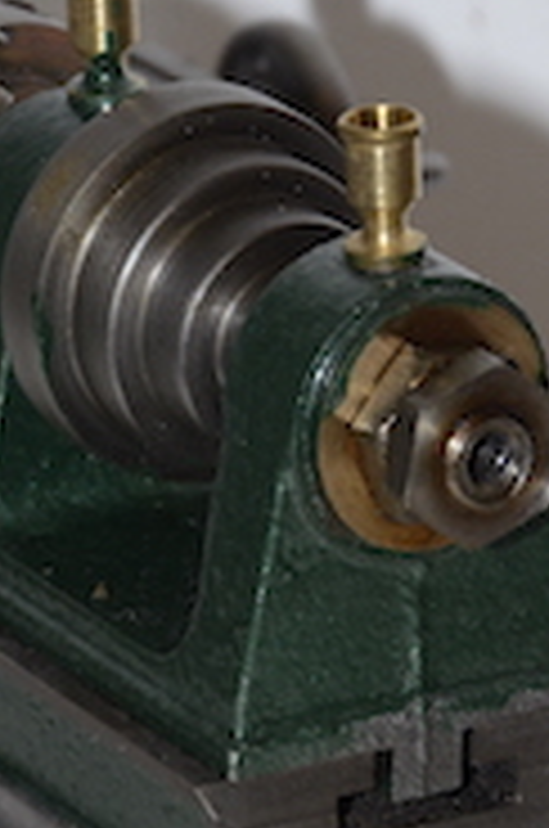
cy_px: 873
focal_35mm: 666
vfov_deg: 3.1
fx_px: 15291
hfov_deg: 2.1
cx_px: 198
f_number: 14
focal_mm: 200
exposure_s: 1/60
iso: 800
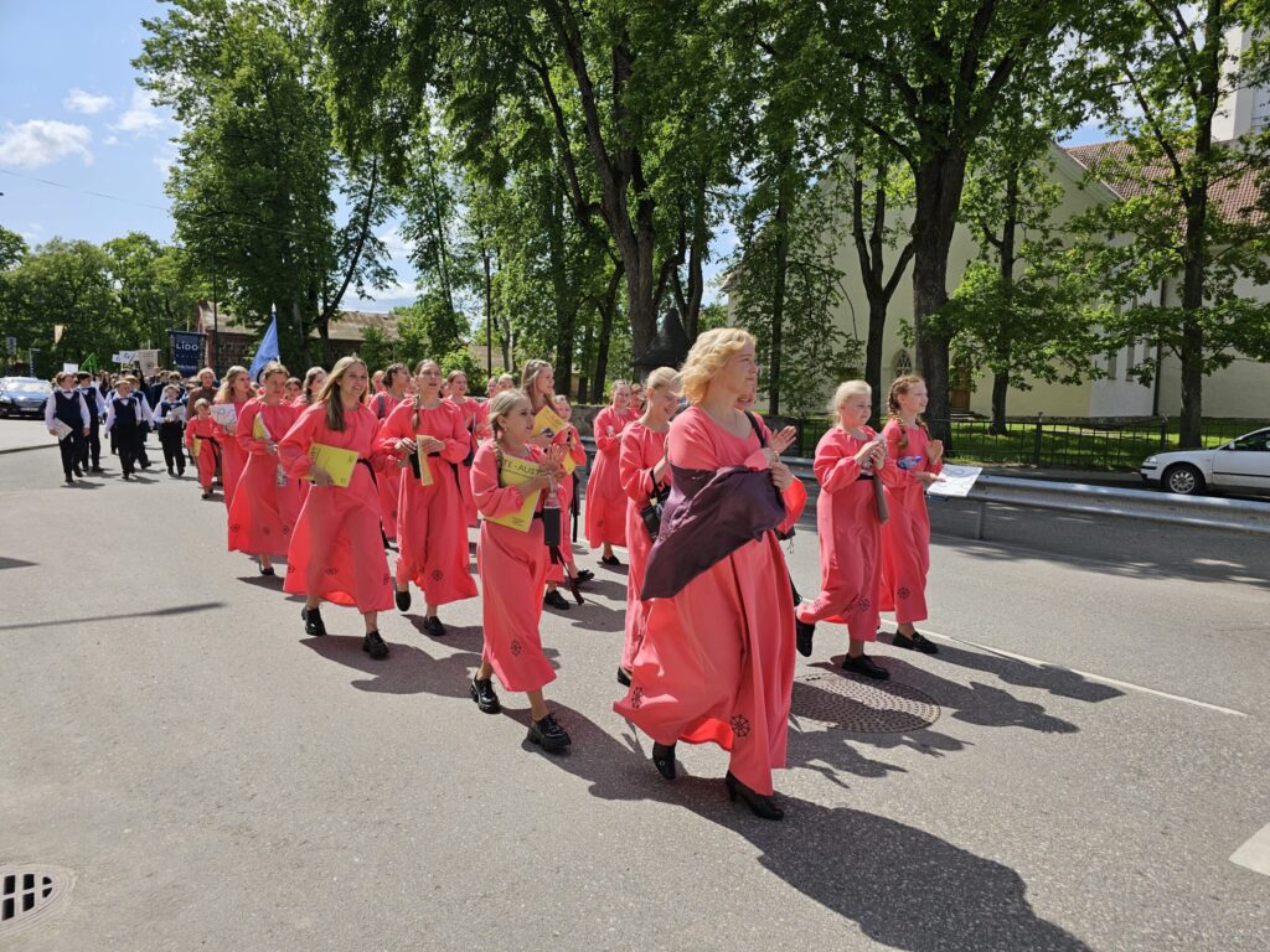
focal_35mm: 23
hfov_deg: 73.9
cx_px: 635
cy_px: 476
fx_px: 844
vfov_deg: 58.9
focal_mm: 6.3
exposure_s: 1/978
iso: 10
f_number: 1.7
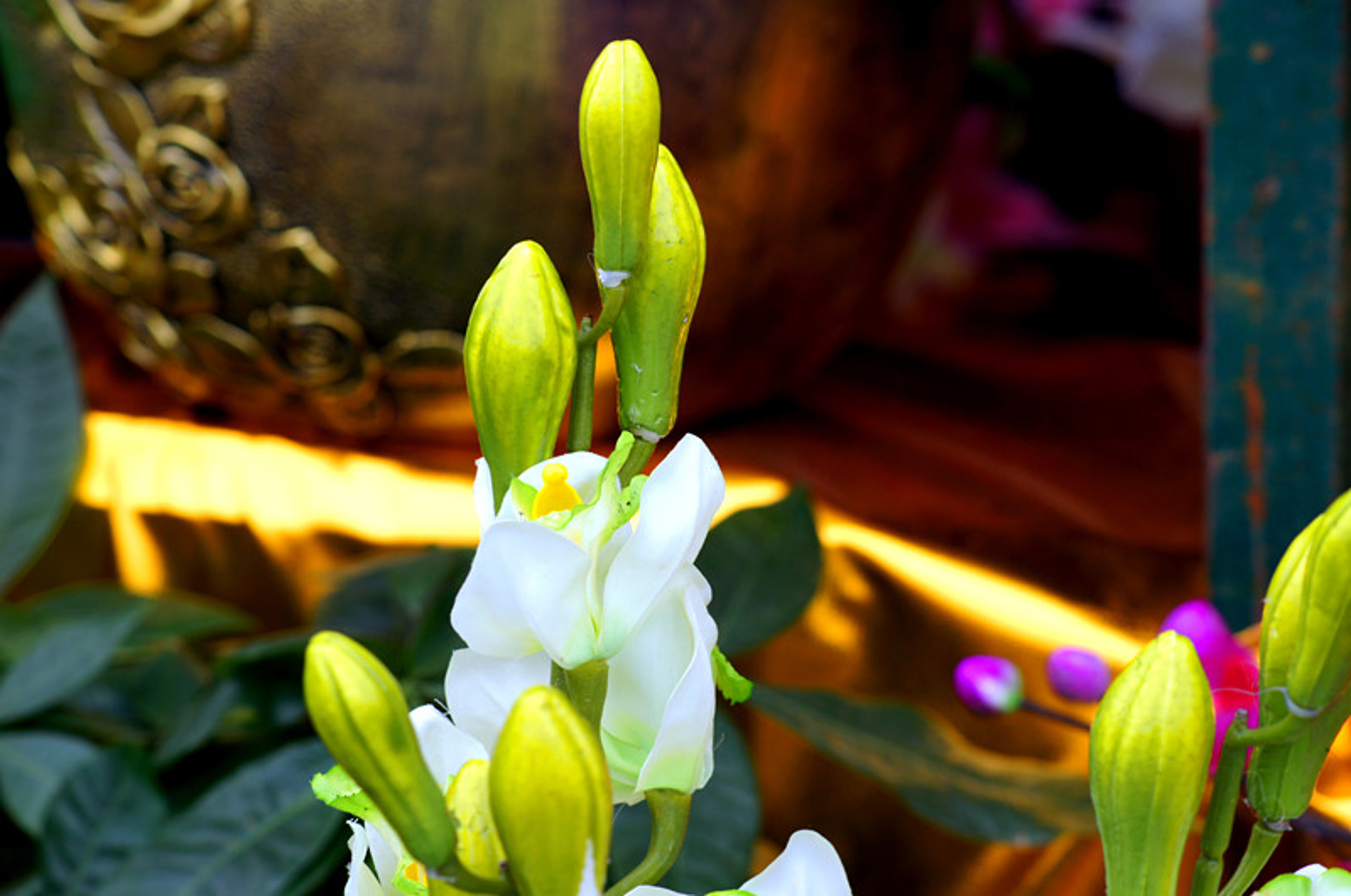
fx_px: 4778
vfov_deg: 10.7
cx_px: 676
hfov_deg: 16.1
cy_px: 448
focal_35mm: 128
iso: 100
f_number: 8
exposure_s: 1/30
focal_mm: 85
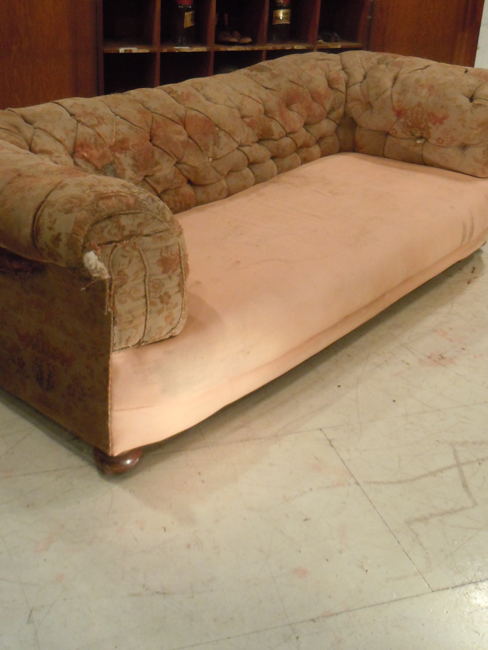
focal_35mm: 41
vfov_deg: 45.0
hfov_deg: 35.1
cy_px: 206
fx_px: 771
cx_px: 204
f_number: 3.5
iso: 400
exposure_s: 1/20
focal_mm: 5.4
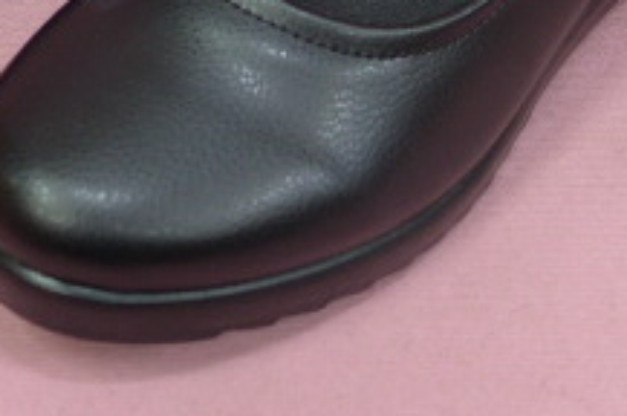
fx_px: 1896
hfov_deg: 18.8
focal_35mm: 109
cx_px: 303
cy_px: -139
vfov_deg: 12.1
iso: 160
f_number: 1.7
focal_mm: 7.3
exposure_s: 1/80
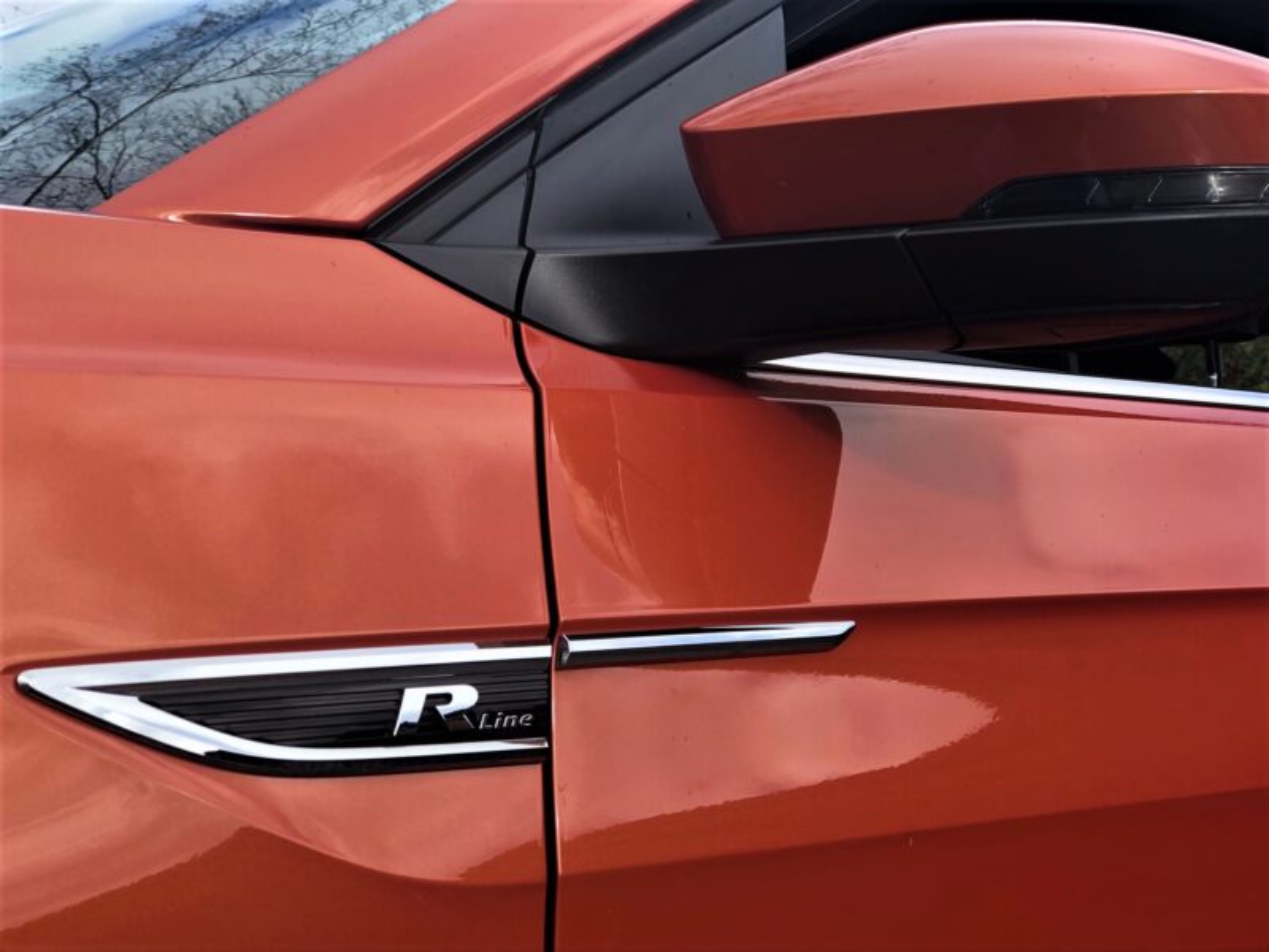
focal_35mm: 57
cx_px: 634
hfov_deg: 33.8
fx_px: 2090
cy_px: 476
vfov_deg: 25.7
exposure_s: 1/222
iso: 20
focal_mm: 6.6
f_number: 2.8
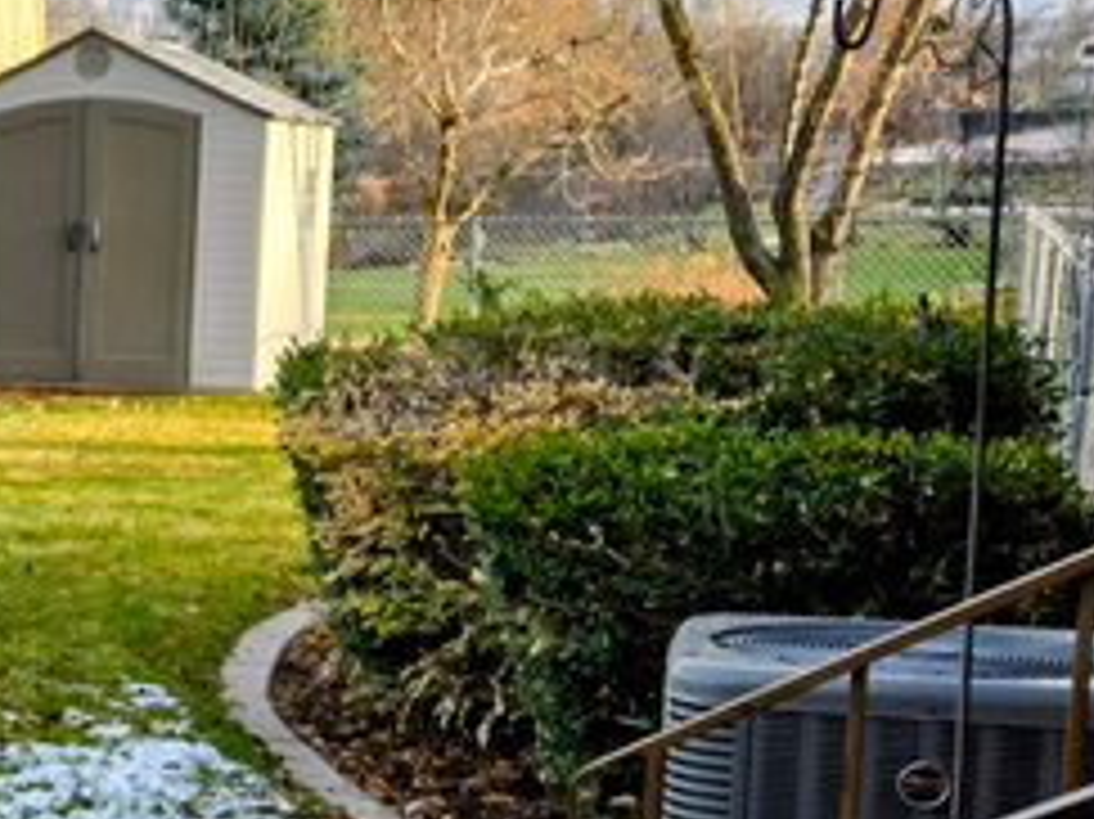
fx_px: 3064
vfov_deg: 15.1
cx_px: -828
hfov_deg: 17.0
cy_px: 648
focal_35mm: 97
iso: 80
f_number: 1.8
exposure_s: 1/968
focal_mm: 5.4
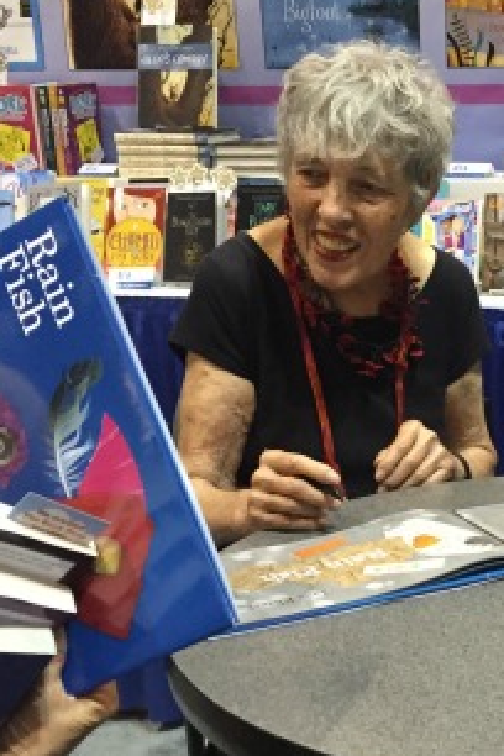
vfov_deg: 31.5
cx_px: 524
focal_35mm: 63
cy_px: 541
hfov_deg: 20.7
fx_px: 1323
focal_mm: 4.15
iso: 250
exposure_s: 1/30
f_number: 2.2
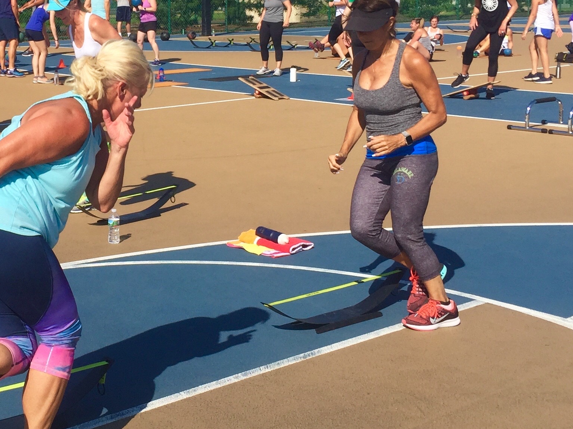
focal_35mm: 62
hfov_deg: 30.3
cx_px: 101
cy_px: 117
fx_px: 1026
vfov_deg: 23.4
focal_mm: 4.15
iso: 32
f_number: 2.2
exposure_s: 1/2326
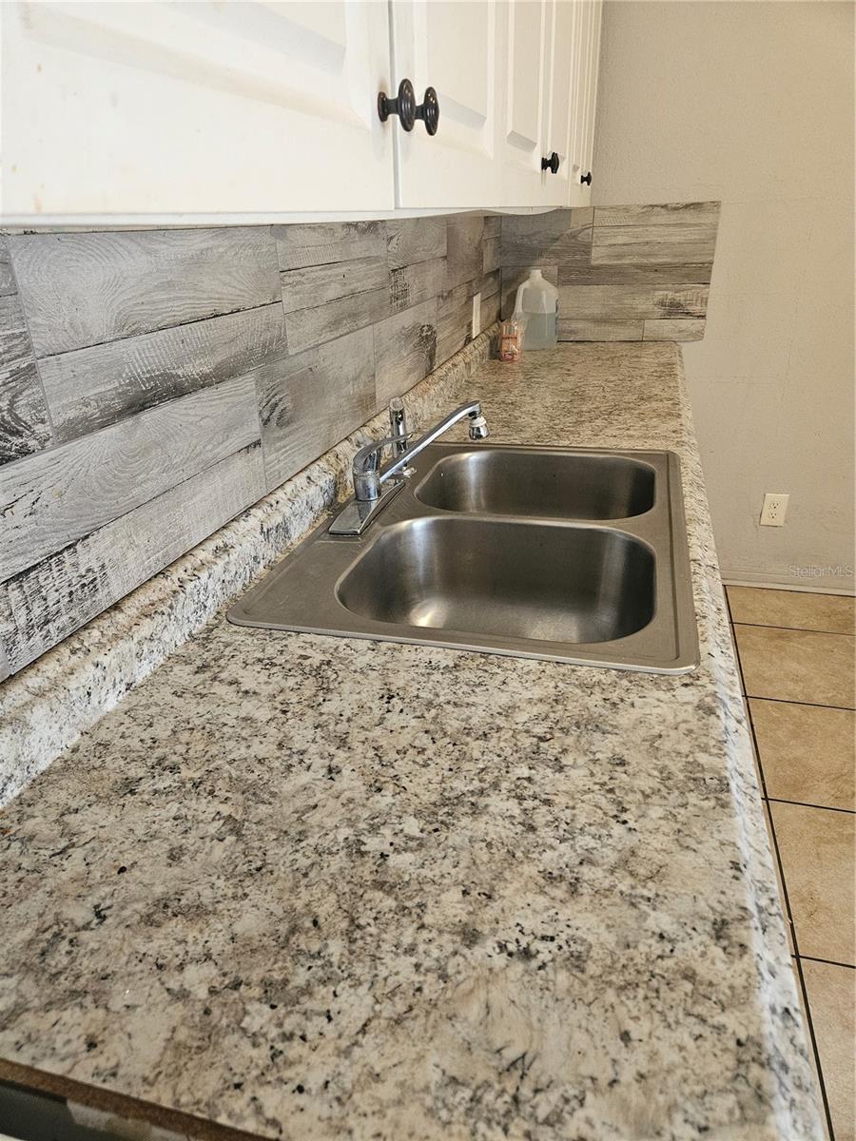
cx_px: 428
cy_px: 570
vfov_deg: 73.9
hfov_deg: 58.9
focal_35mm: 23
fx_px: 758
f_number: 1.8
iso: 500
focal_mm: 5.4
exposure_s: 1/120
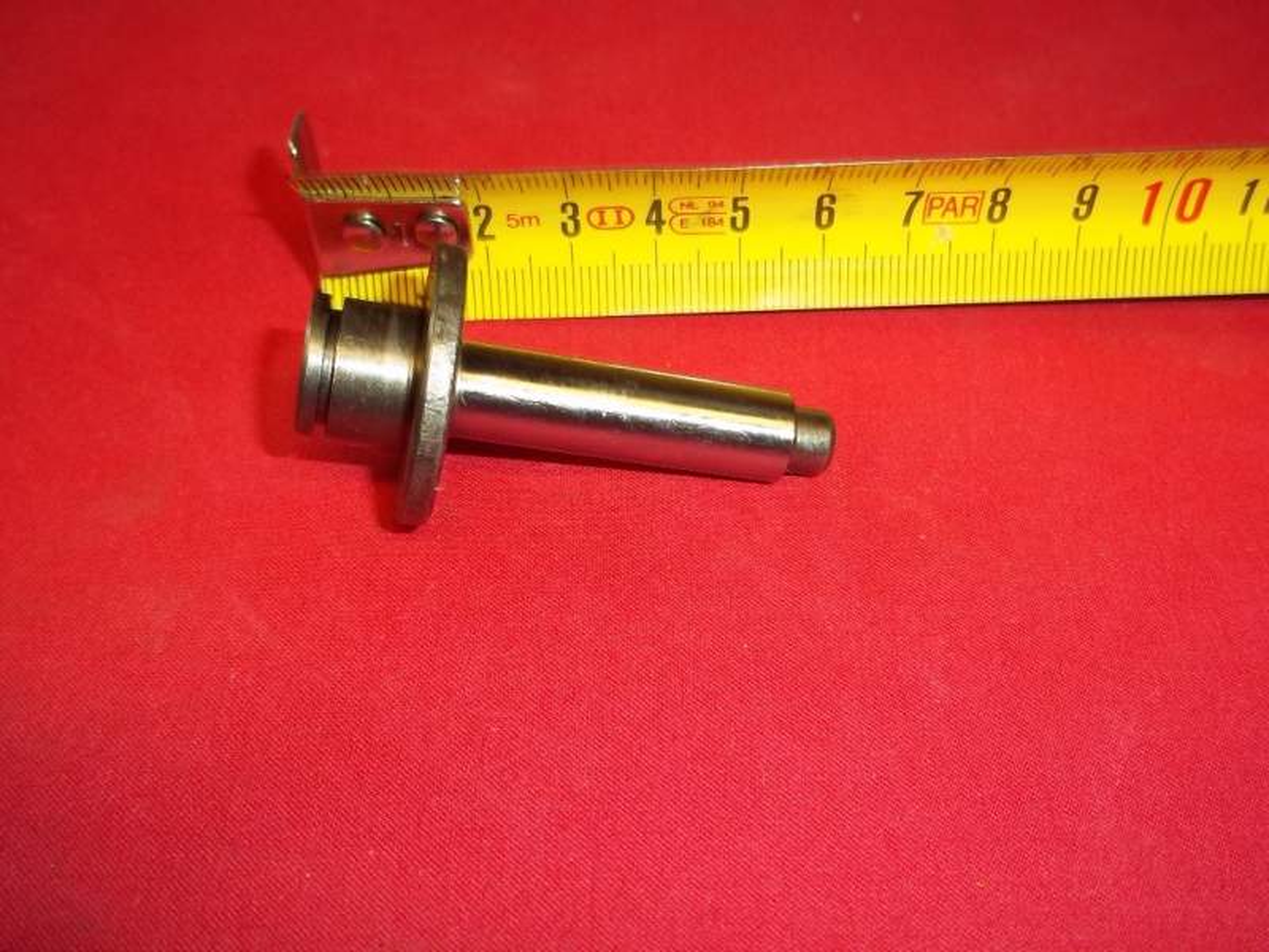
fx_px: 1320
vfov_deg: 39.7
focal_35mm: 36
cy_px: 476
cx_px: 634
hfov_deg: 51.4
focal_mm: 6.5
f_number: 3.1
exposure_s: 1/30
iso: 80
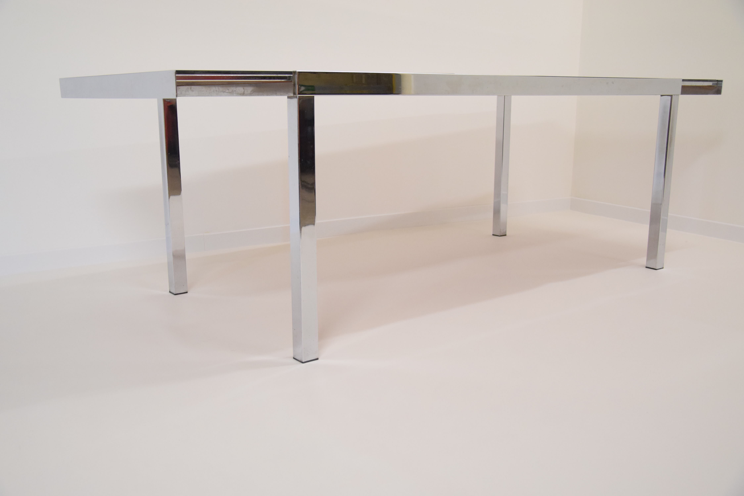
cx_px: 372
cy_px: 248
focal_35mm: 36
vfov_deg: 36.9
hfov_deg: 53.1
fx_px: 744
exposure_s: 1/60
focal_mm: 24
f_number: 3.8
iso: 1600
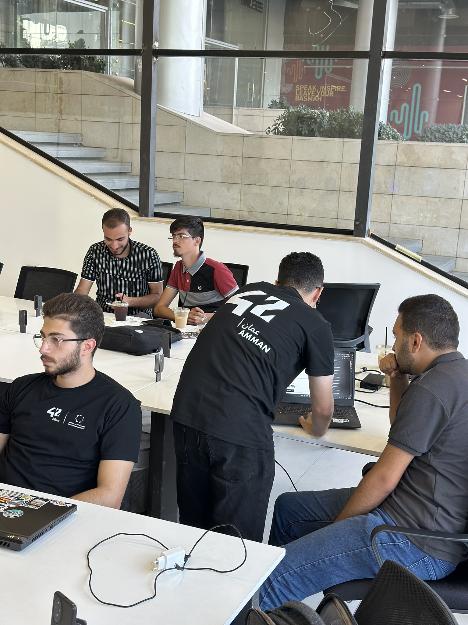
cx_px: 234
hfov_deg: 30.3
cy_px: 312
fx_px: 865
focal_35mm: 48
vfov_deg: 39.7
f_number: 1.78
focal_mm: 6.86
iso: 125
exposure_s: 1/50
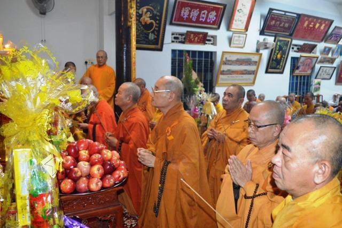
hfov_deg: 67.4
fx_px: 256
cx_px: 171
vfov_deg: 47.9
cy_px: 114
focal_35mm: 27
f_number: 3.5
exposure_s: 1/60
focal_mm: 18
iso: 2200
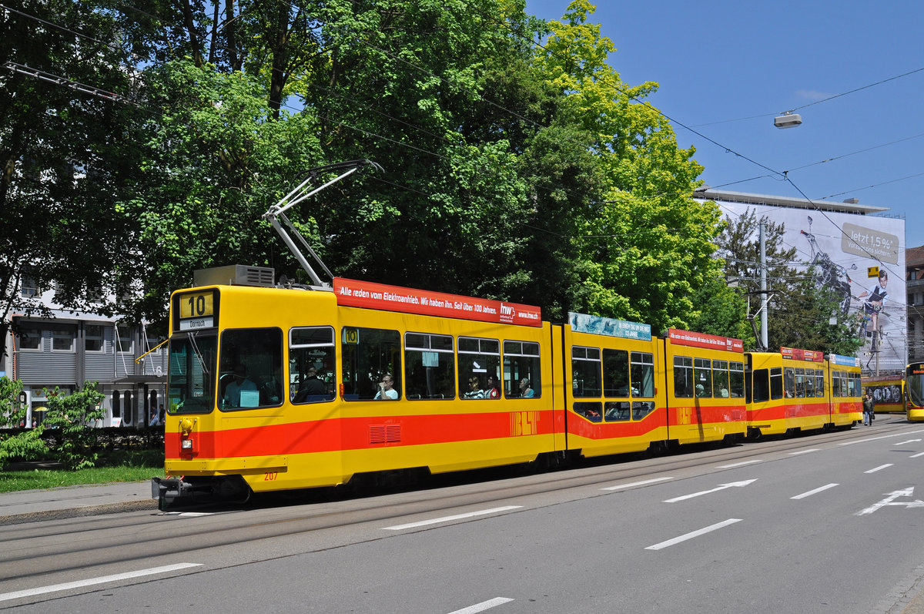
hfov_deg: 49.6
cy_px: 307
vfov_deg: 34.1
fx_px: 1000
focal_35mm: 39
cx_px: 462
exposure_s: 1/640
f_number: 11
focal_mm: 26
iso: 400
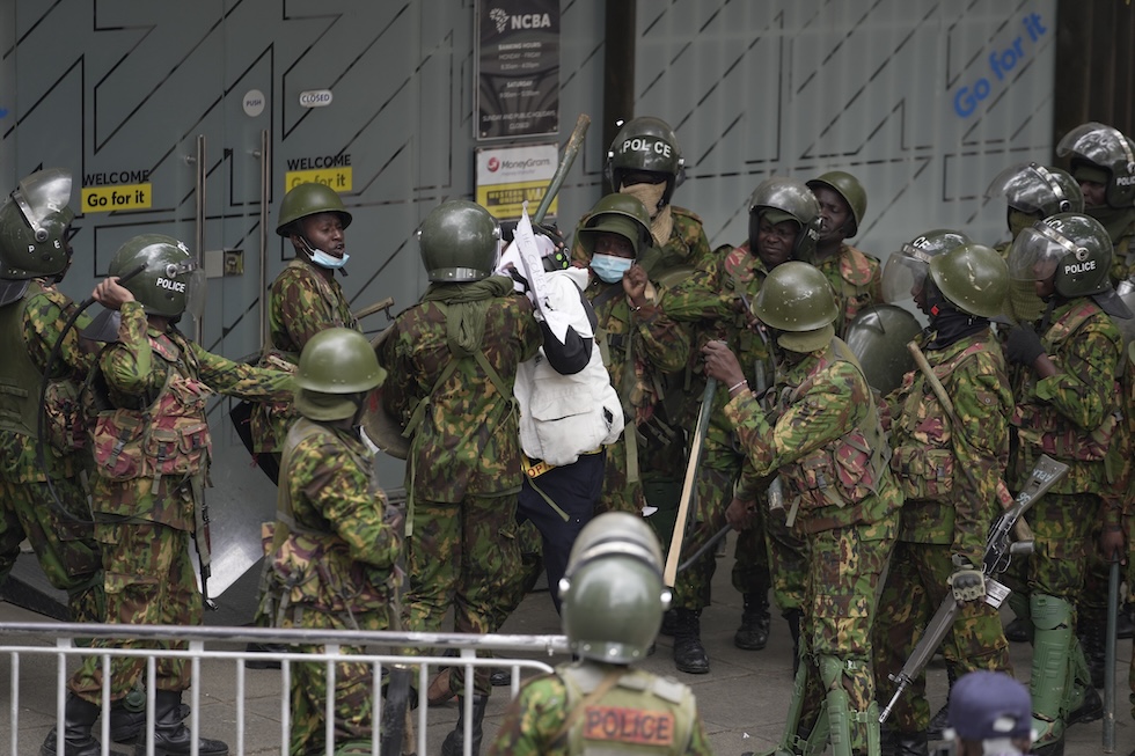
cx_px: 568
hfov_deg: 10.3
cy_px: 378
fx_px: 6304
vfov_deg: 6.9
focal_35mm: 200
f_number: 2.8
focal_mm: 200
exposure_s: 1/800
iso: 320
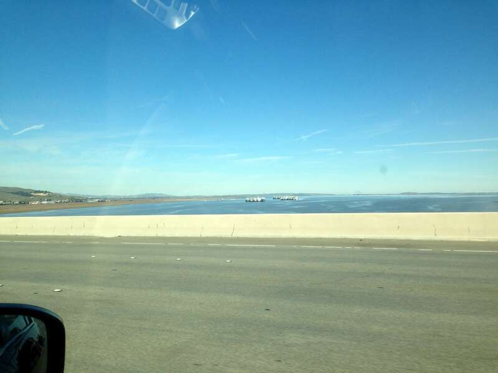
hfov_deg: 55.4
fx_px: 475
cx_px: 249
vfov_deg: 42.9
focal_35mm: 33
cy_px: 186
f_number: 2.4
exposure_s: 1/1642
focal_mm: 4.13
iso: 50
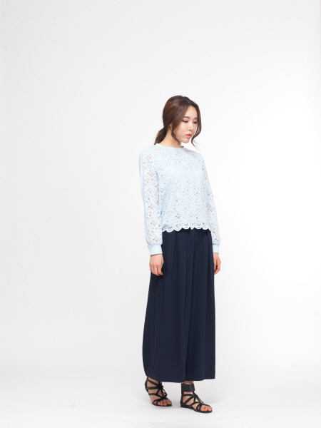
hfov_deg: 23.7
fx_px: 767
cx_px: 160
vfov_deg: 31.2
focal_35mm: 62
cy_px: 214
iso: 100
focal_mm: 80
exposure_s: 1/250
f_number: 9
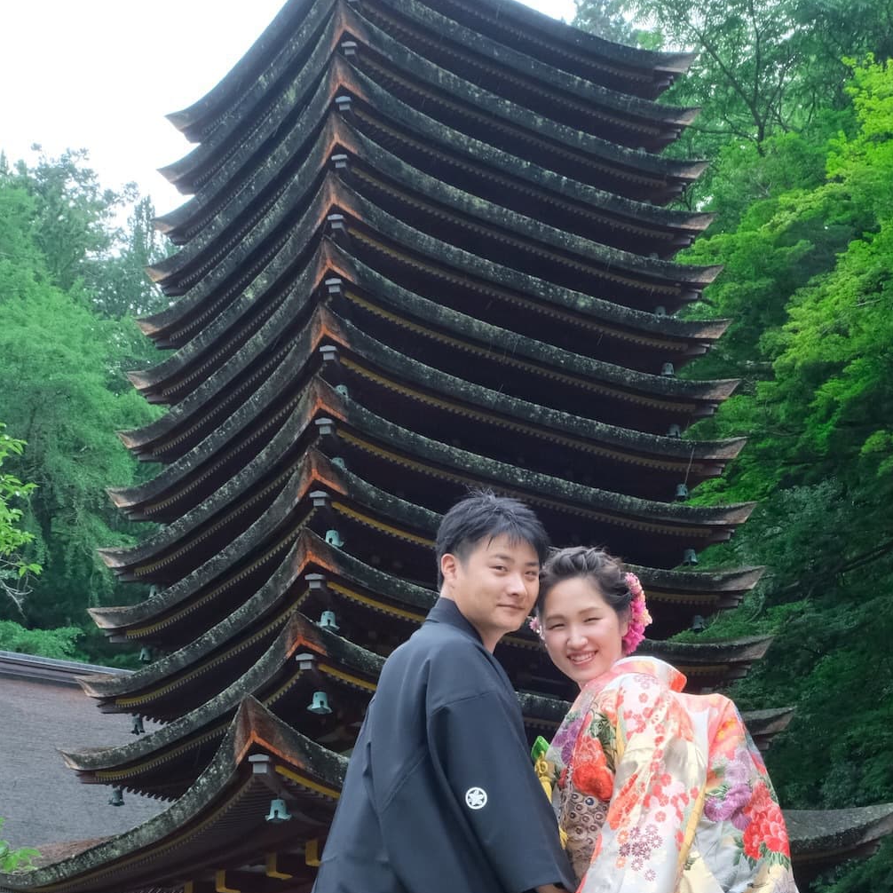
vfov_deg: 34.1
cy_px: 644
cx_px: 549
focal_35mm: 49
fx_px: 1430
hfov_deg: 34.5
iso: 1600
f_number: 14
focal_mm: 19.2
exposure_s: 1/100
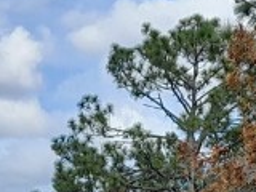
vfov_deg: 7.8
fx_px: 1279
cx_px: 176
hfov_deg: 11.4
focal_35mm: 173
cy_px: 501
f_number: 1.8
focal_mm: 4
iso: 40
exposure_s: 1/411
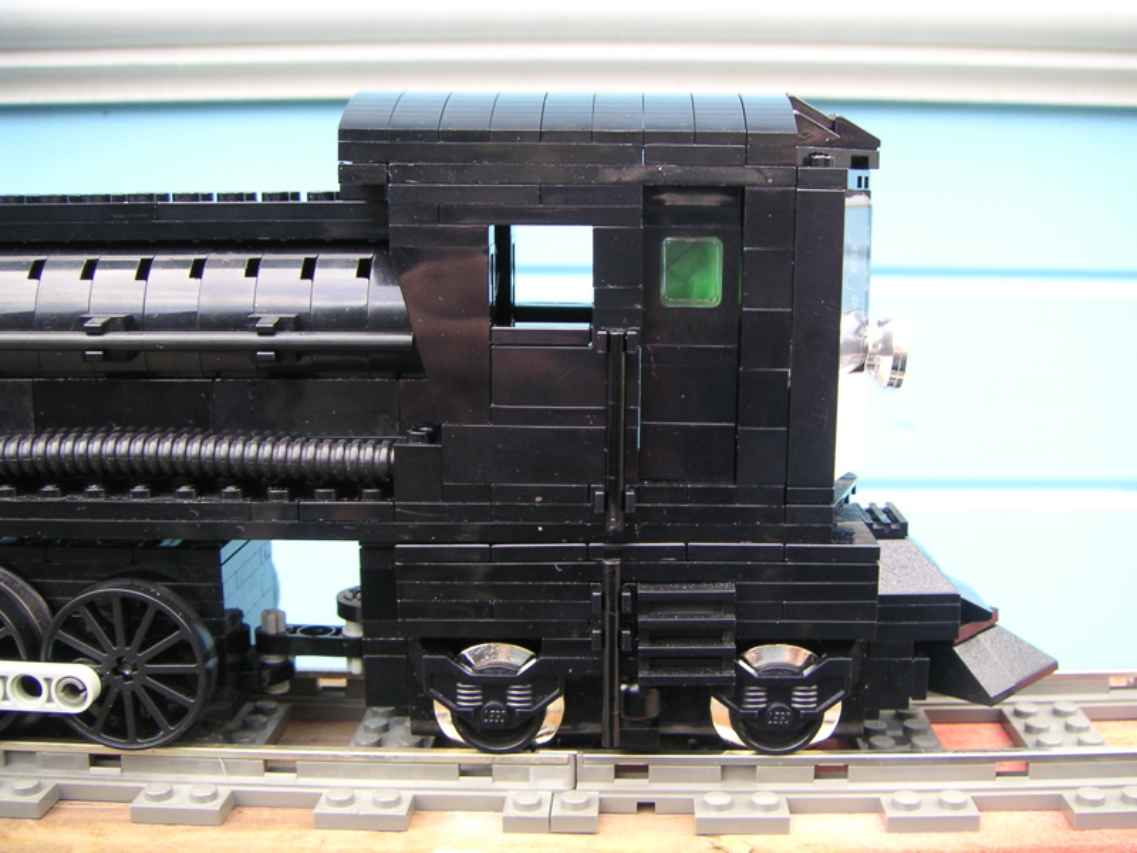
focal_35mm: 38
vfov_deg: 37.7
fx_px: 1248
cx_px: 568
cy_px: 426
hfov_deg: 49.0
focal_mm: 6
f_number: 2.8
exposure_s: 1/45
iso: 80
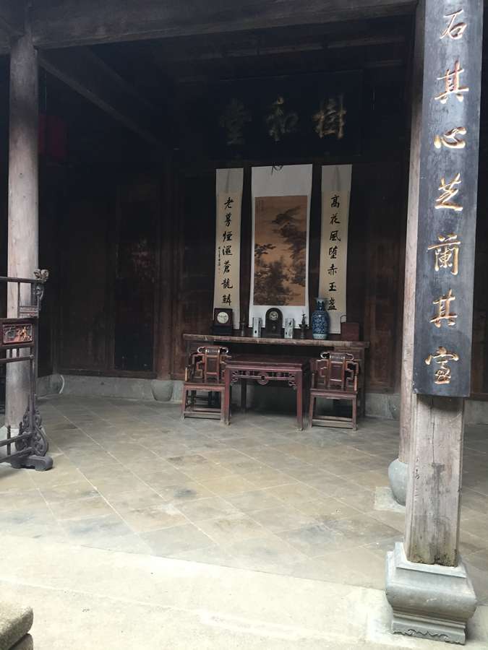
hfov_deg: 48.2
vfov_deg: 61.7
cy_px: 325
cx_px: 244
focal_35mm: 29
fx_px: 545
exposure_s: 1/30
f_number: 2.2
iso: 50
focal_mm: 4.15
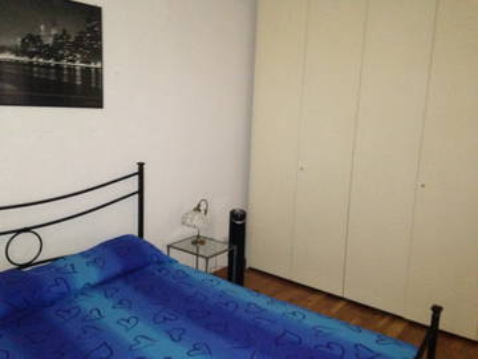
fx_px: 456
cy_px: 180
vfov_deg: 42.9
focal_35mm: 33
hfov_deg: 55.4
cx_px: 239
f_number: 2.4
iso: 640
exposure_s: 1/16
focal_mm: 4.13
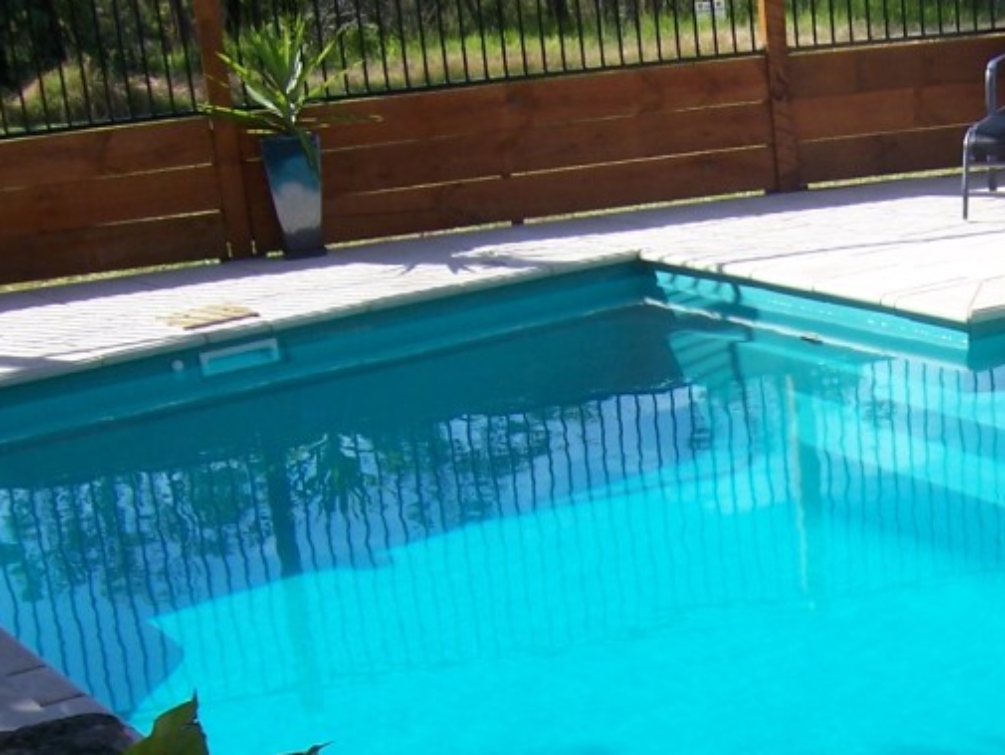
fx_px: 2120
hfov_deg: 25.9
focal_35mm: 73
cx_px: 882
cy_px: 723
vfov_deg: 19.7
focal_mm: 6
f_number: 4.8
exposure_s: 1/350
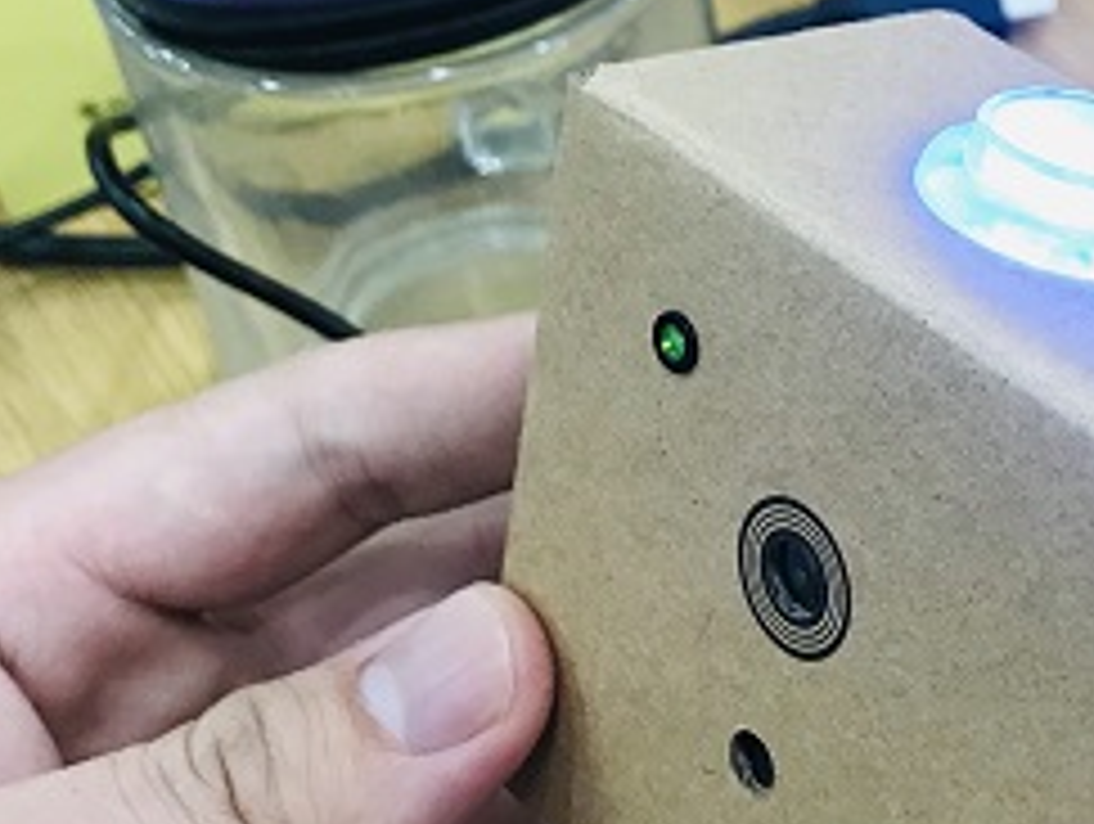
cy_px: 374
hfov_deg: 27.3
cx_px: 954
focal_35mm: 69
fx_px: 2184
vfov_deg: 21.4
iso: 40
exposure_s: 1/17
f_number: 1.8
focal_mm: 3.99
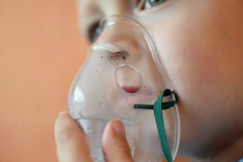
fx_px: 354
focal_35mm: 52
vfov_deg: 25.8
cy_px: 81
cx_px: 122
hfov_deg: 37.8
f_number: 2
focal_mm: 35
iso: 1800
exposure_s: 1/500
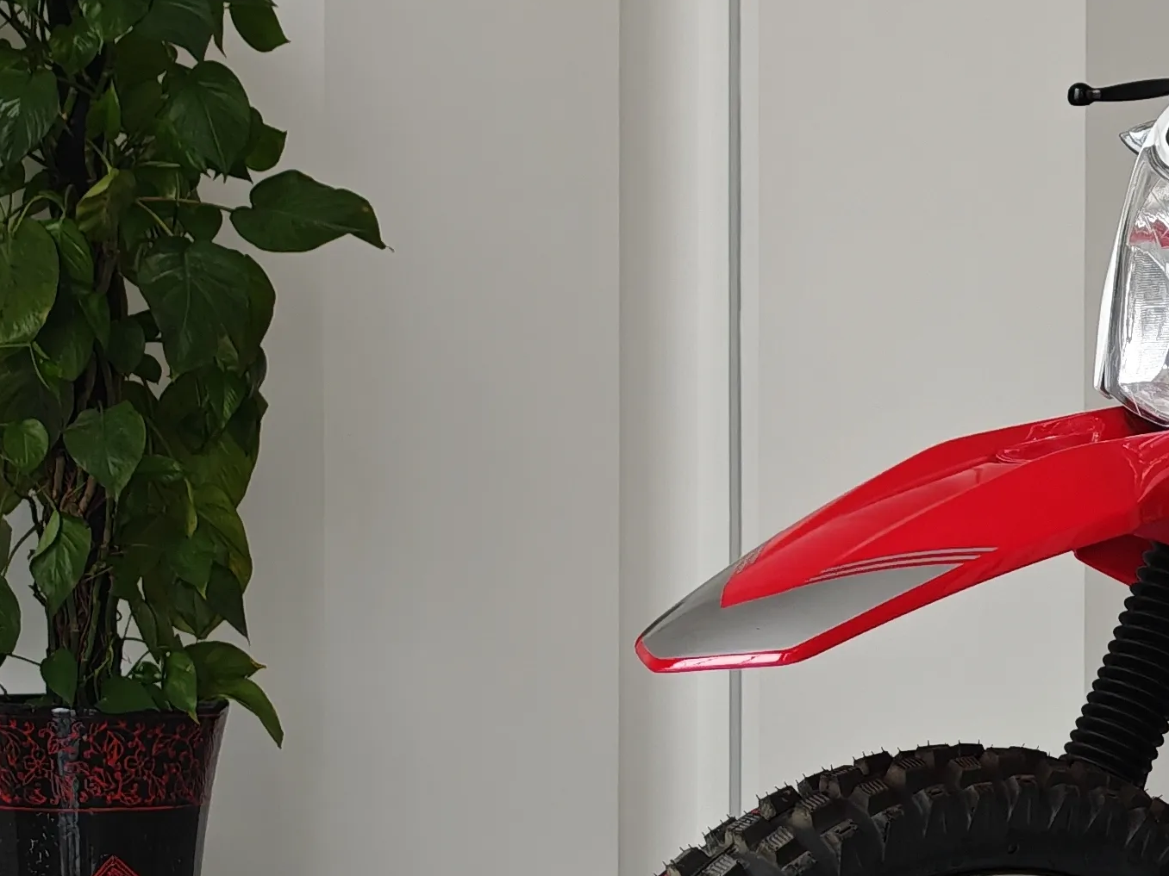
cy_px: 712
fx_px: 4694
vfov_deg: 10.6
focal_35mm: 139
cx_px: 1489
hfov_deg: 13.7
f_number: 2
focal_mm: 8.72
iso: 109
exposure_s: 1/100
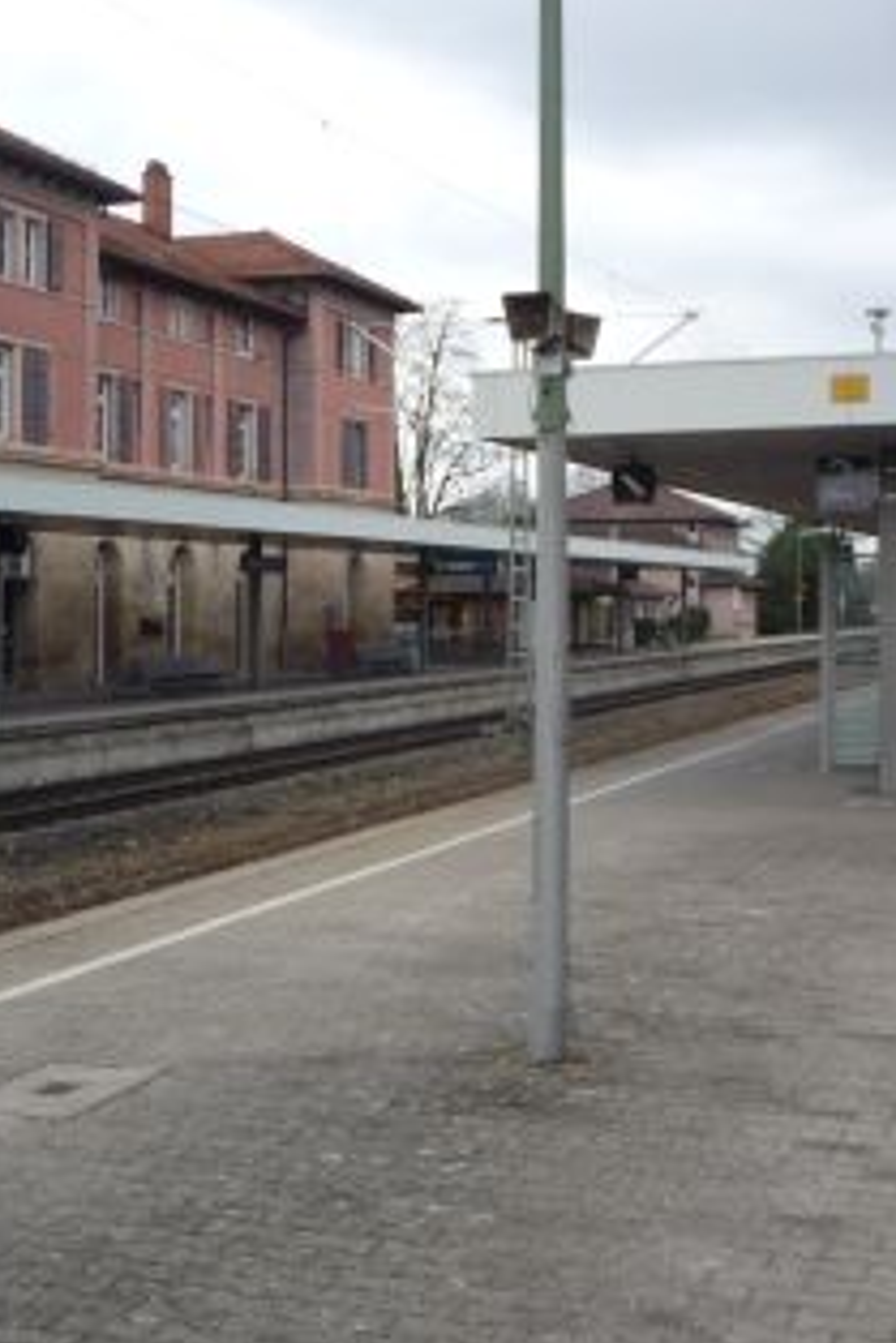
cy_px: 618
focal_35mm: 51
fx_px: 1902
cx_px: 493
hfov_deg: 26.5
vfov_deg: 38.8
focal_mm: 5.2
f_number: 4
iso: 100
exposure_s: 1/125
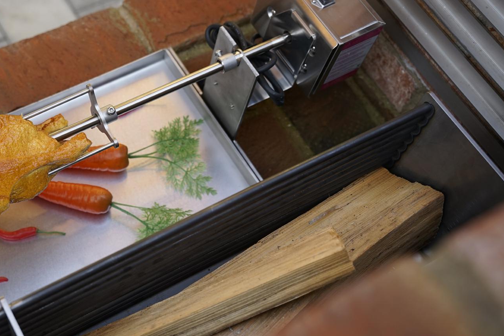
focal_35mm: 55
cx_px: 128
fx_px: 771
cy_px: 183
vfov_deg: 24.6
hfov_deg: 35.4
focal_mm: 36.7
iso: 100
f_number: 3.5
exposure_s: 1/160
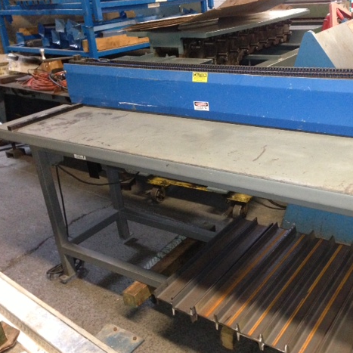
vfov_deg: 41.9
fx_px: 461
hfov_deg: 41.6
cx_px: 221
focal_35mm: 40
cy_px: 173
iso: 500
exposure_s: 1/16
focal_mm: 4.13
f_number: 2.4
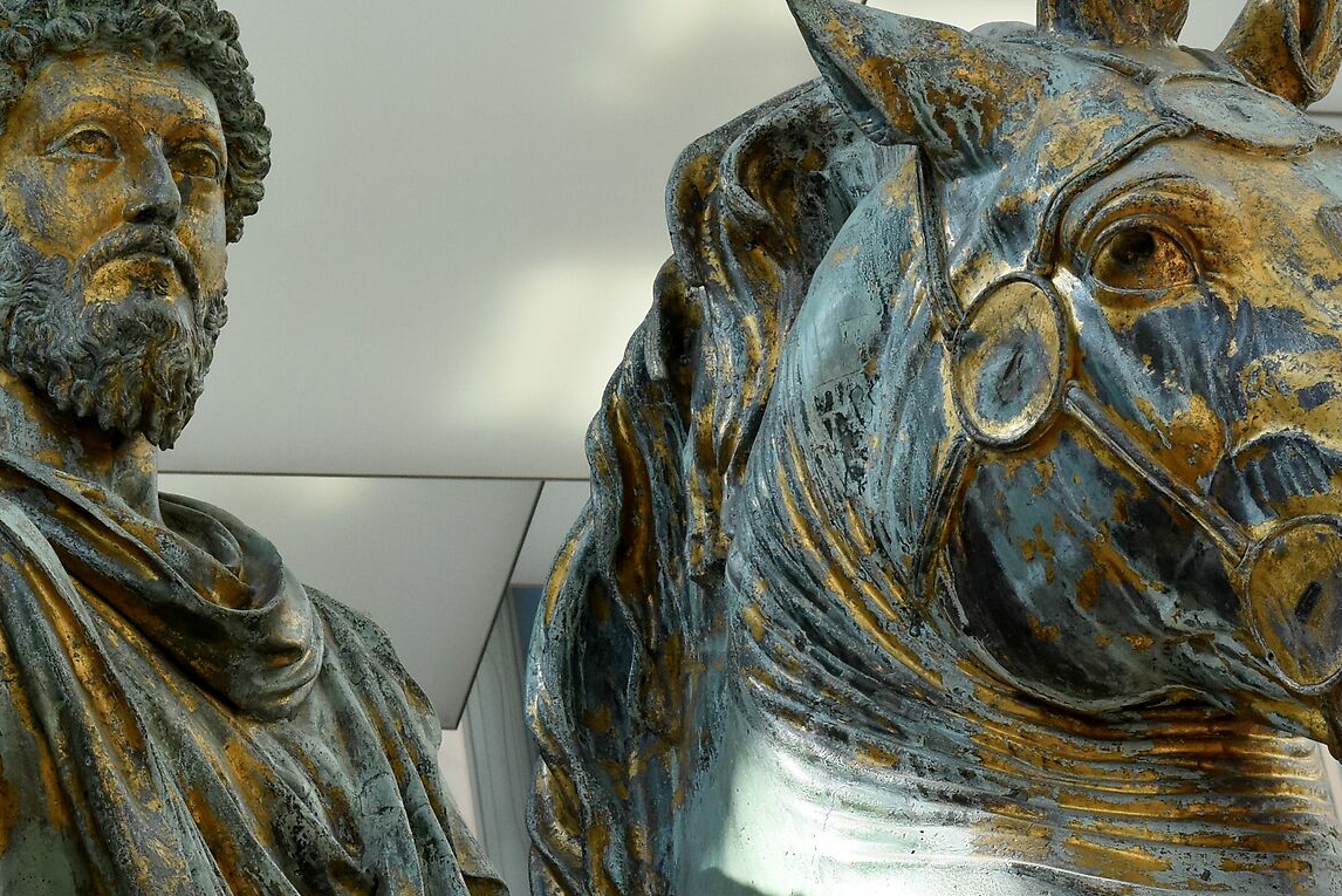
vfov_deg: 8.7
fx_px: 5855
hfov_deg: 13.0
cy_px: 262
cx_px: 390
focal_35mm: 157
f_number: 8
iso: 800
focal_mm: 50
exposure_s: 1/320
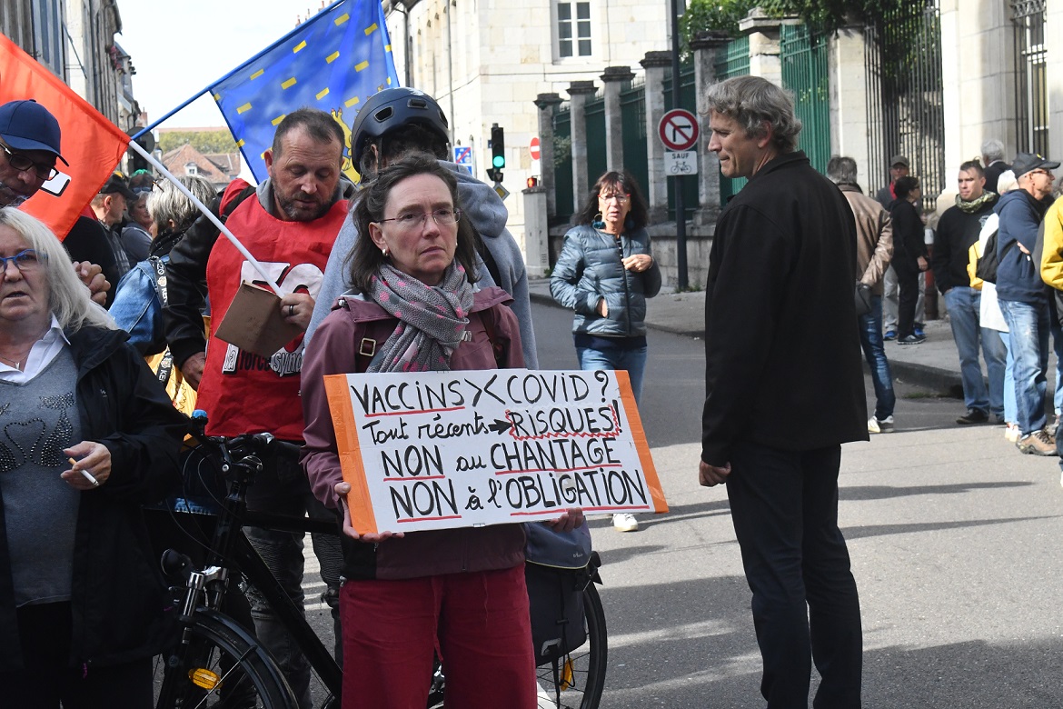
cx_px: 532
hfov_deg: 24.8
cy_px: 354
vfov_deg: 16.7
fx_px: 2421
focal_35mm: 82
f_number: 14
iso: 2500
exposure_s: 1/800
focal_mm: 55
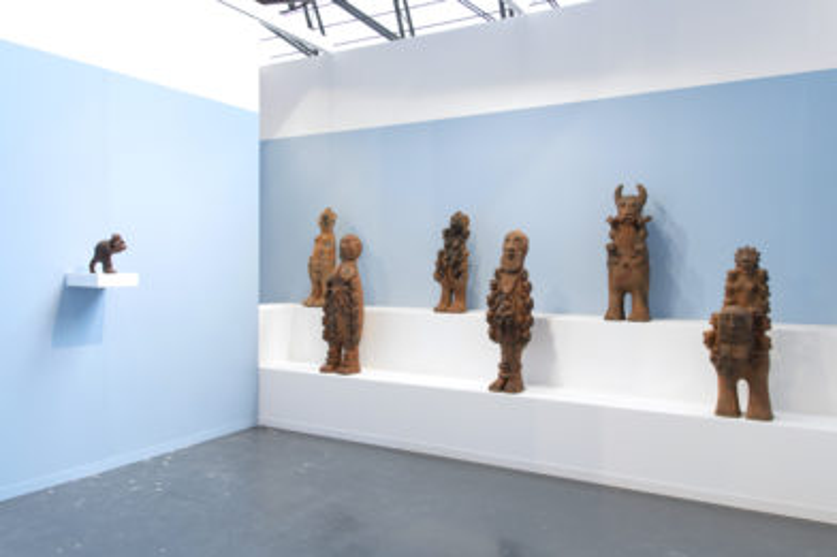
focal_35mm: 24
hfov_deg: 73.8
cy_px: 278
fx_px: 558
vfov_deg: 53.1
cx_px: 418
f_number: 9
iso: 125
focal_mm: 24
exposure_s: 1/13
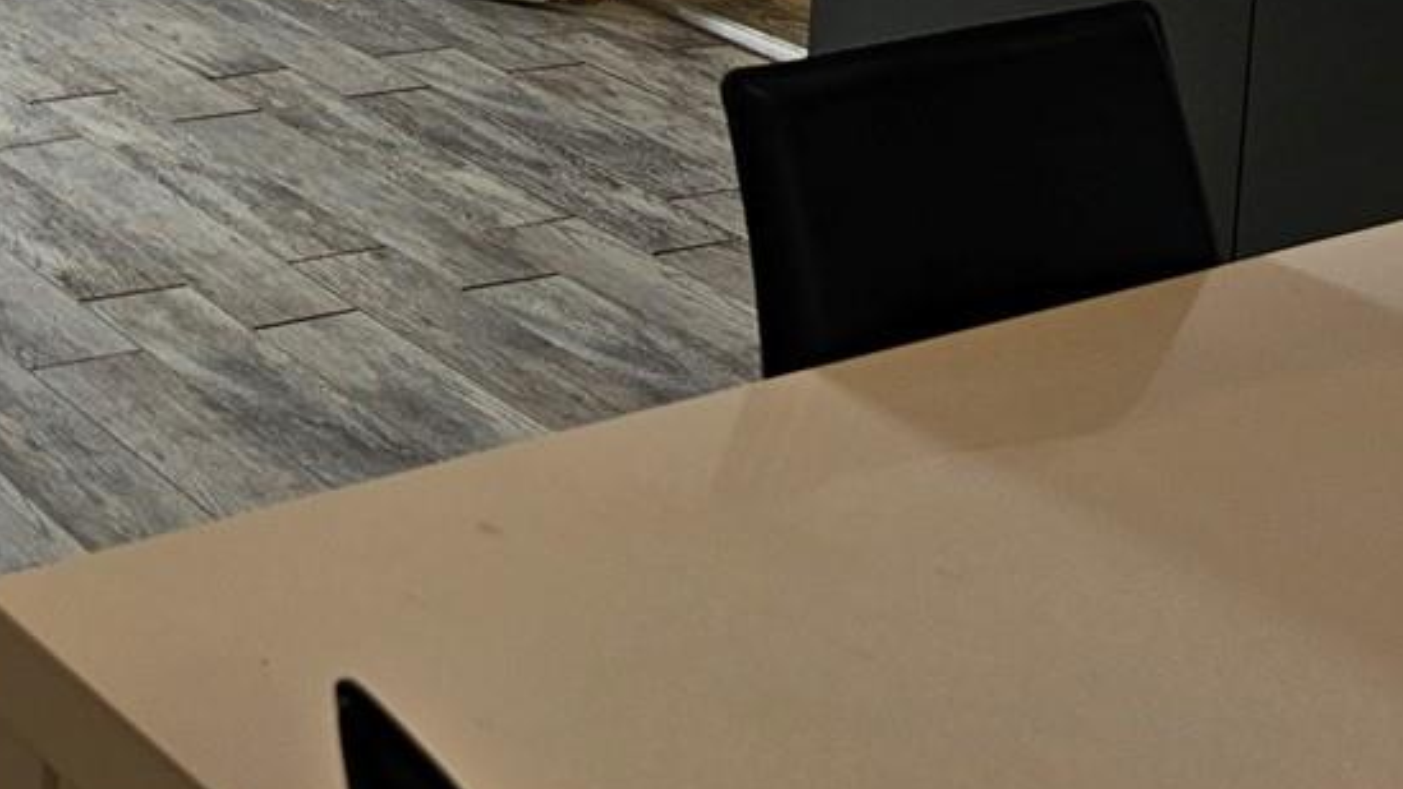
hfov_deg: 25.2
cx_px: -396
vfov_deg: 14.5
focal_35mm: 73
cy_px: -631
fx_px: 2716
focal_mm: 6.3
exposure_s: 1/120
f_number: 1.7
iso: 50
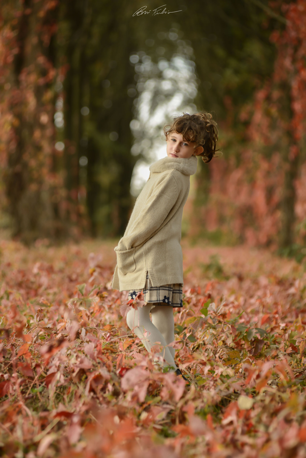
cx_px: 153
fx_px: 1974
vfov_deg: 13.2
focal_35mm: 155
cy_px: 229
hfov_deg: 8.9
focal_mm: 155
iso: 100
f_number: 4
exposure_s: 1/80
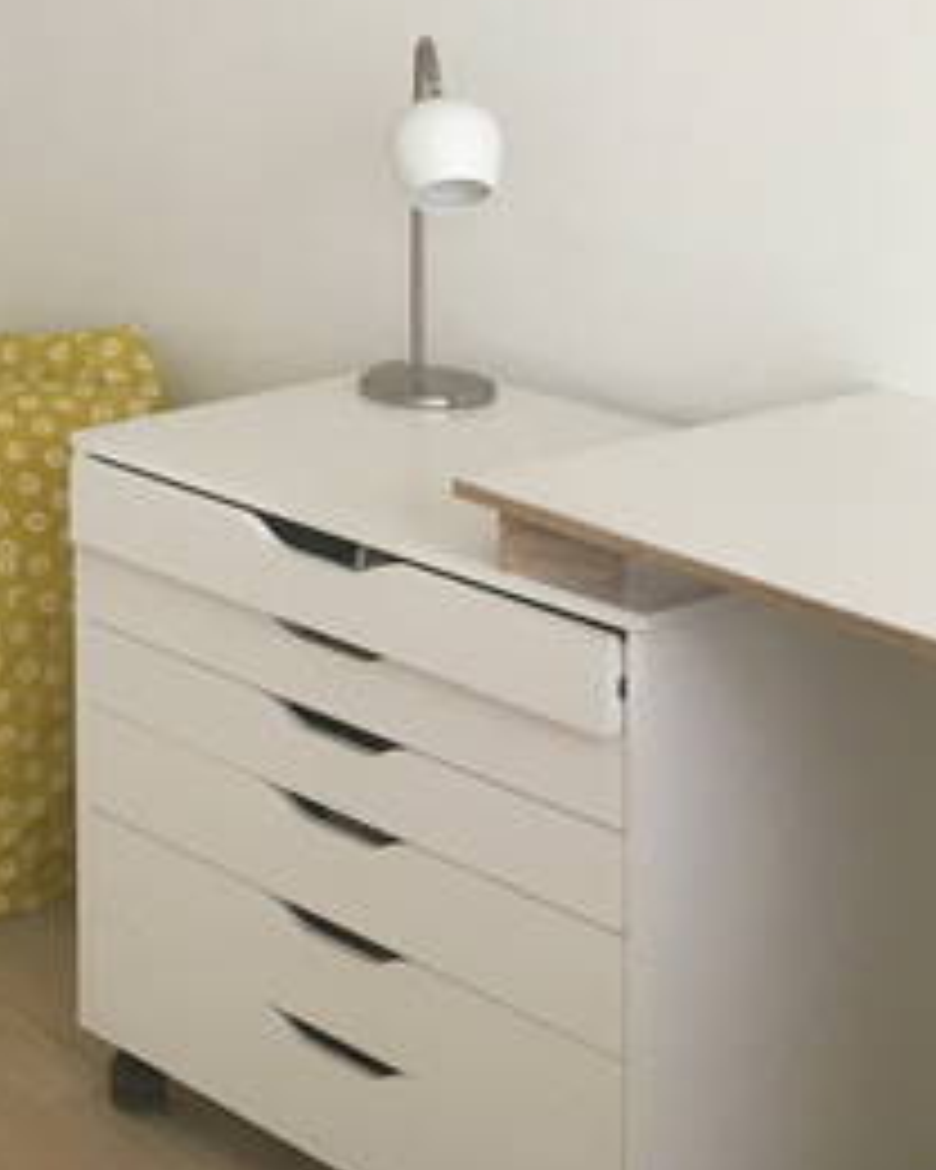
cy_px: -72
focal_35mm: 86
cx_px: -338
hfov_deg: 16.7
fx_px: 2978
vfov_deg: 21.3
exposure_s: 1/33
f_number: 2.2
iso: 80
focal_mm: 4.15
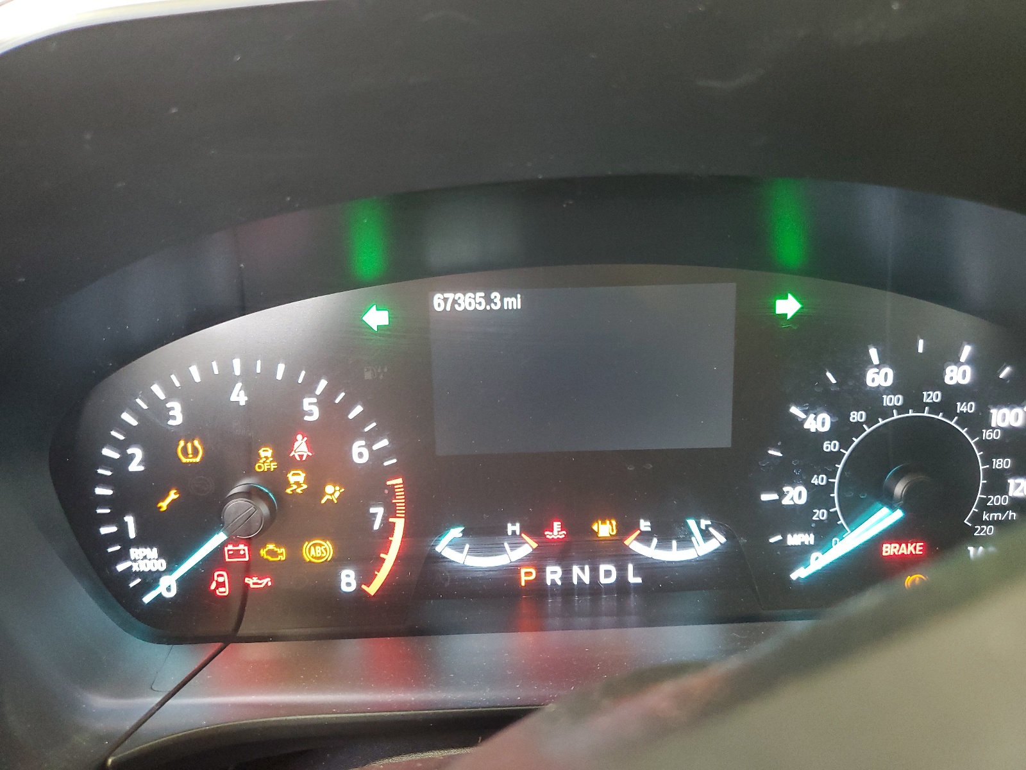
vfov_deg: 53.1
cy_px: 385
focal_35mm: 26
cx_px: 513
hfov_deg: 67.3
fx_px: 771
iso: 293
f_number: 1.5
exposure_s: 1/24
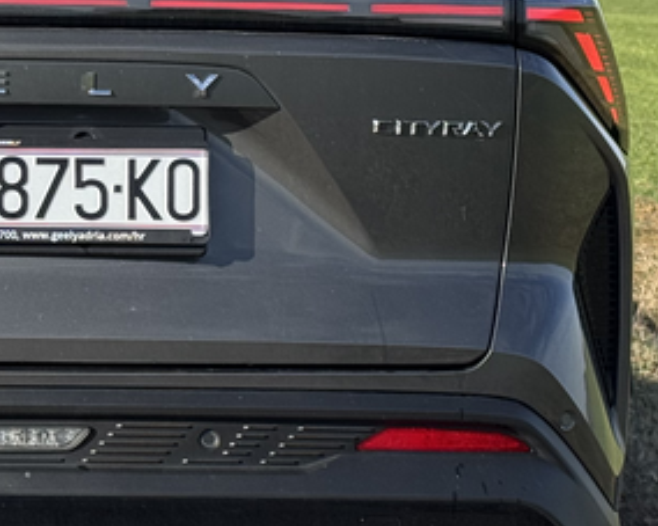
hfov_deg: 12.2
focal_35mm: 155
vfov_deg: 10.0
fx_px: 3017
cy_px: 203
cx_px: -81
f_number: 1.78
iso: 64
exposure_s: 1/3817
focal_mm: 6.76
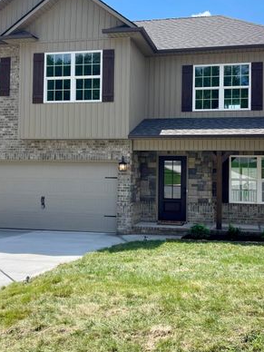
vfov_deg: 43.8
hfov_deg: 33.6
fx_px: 437
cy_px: 153
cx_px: 132
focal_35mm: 43
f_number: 1.6
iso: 32
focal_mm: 5.1
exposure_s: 1/3344
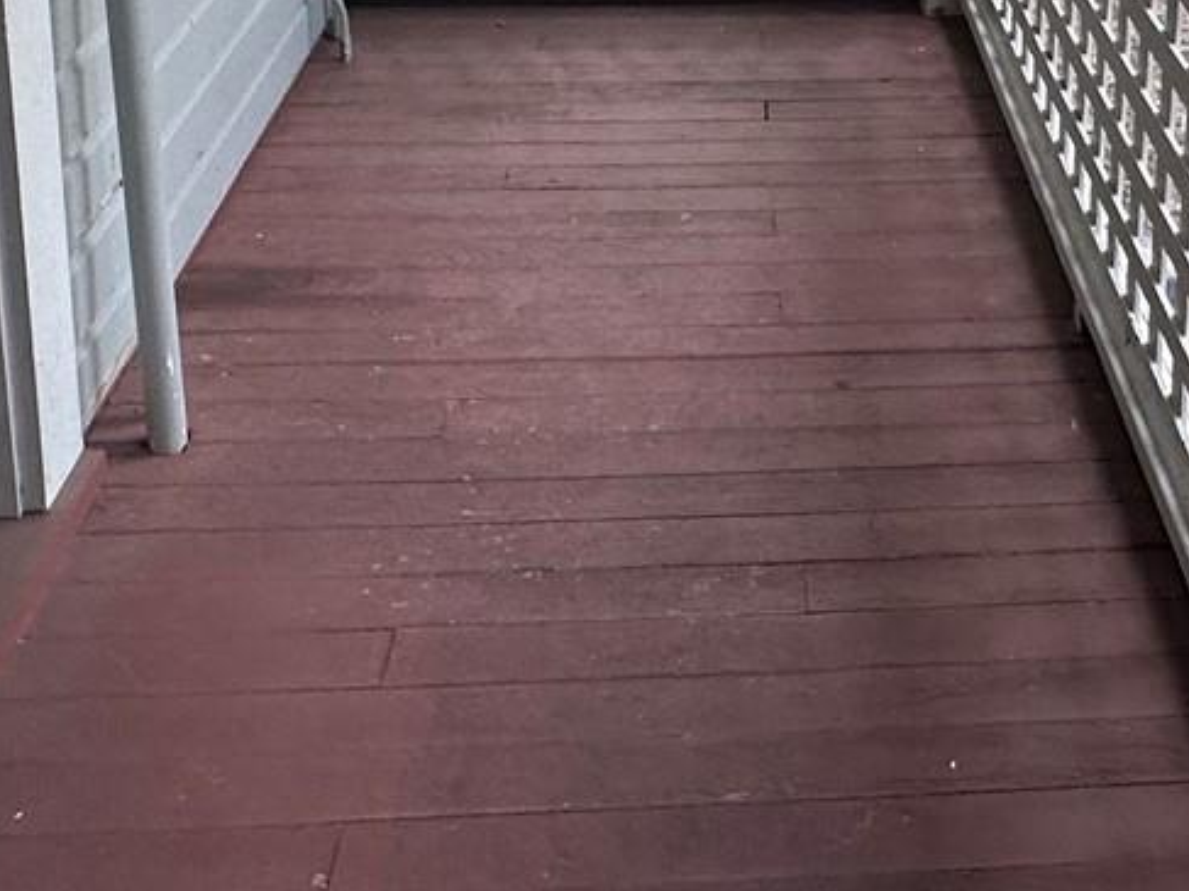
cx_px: 837
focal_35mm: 46
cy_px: -337
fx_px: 1580
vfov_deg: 25.8
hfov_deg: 40.5
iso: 125
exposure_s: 1/99
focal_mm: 2.22
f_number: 2.2
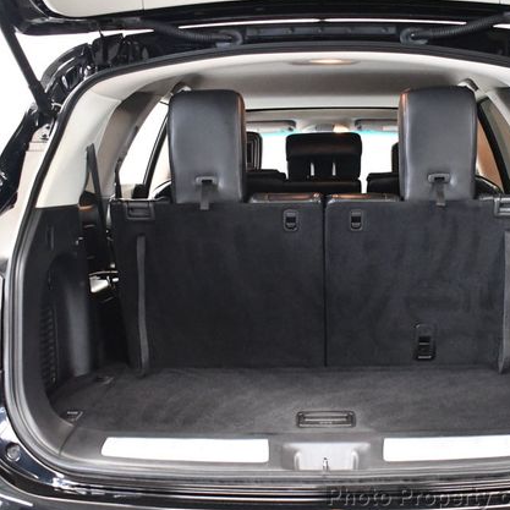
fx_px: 783
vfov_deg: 36.1
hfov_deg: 35.9
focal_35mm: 47
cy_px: 258
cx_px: 312
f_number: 3.5
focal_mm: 18
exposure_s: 1/60
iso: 5000
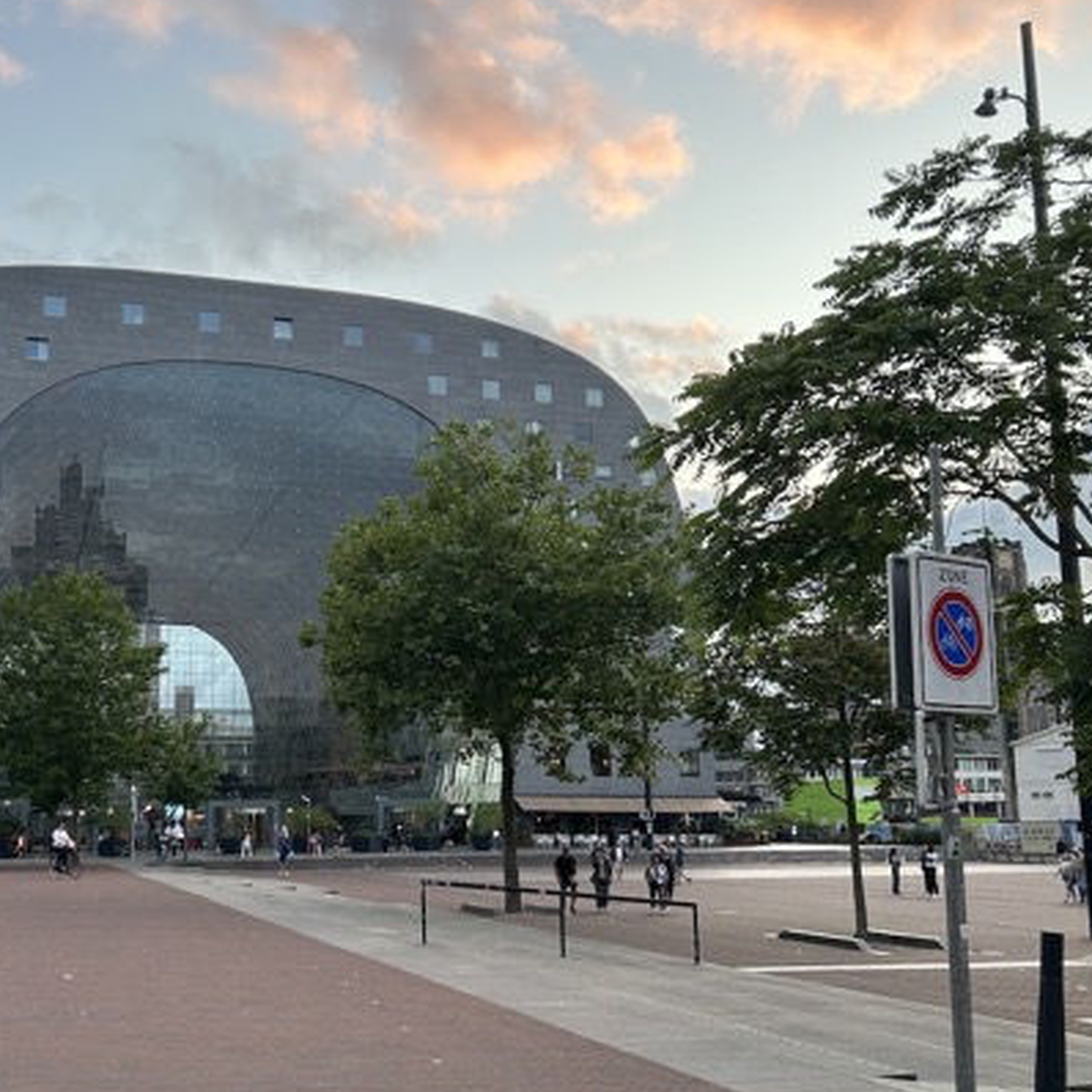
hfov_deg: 44.4
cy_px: 620
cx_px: 384
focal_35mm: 37
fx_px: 1321
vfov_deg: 44.8
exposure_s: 1/146
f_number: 1.5
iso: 40
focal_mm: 5.7
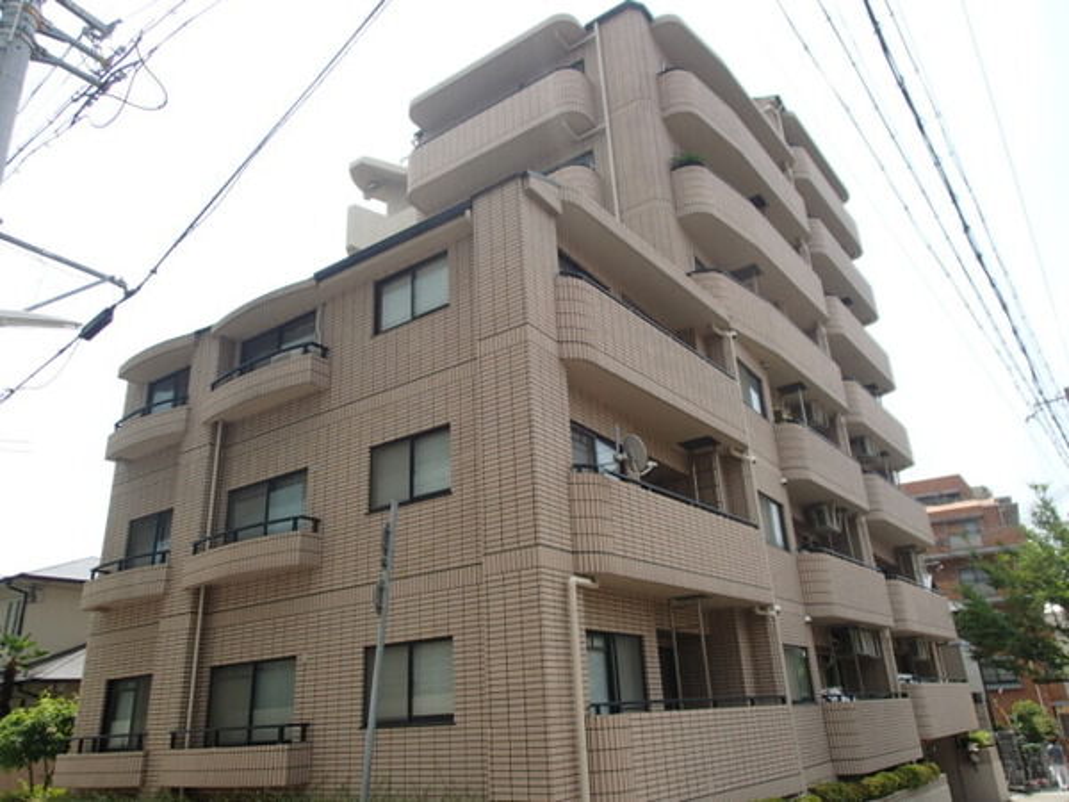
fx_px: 772
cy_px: 401
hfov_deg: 69.4
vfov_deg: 54.9
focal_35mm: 25
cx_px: 534
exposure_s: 1/125
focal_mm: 4.4
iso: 100
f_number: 8
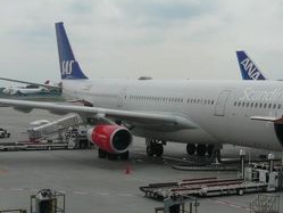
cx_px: 188
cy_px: 83
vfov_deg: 20.2
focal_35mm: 73
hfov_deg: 26.5
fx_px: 597
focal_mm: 4.6
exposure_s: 1/160
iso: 100
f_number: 8
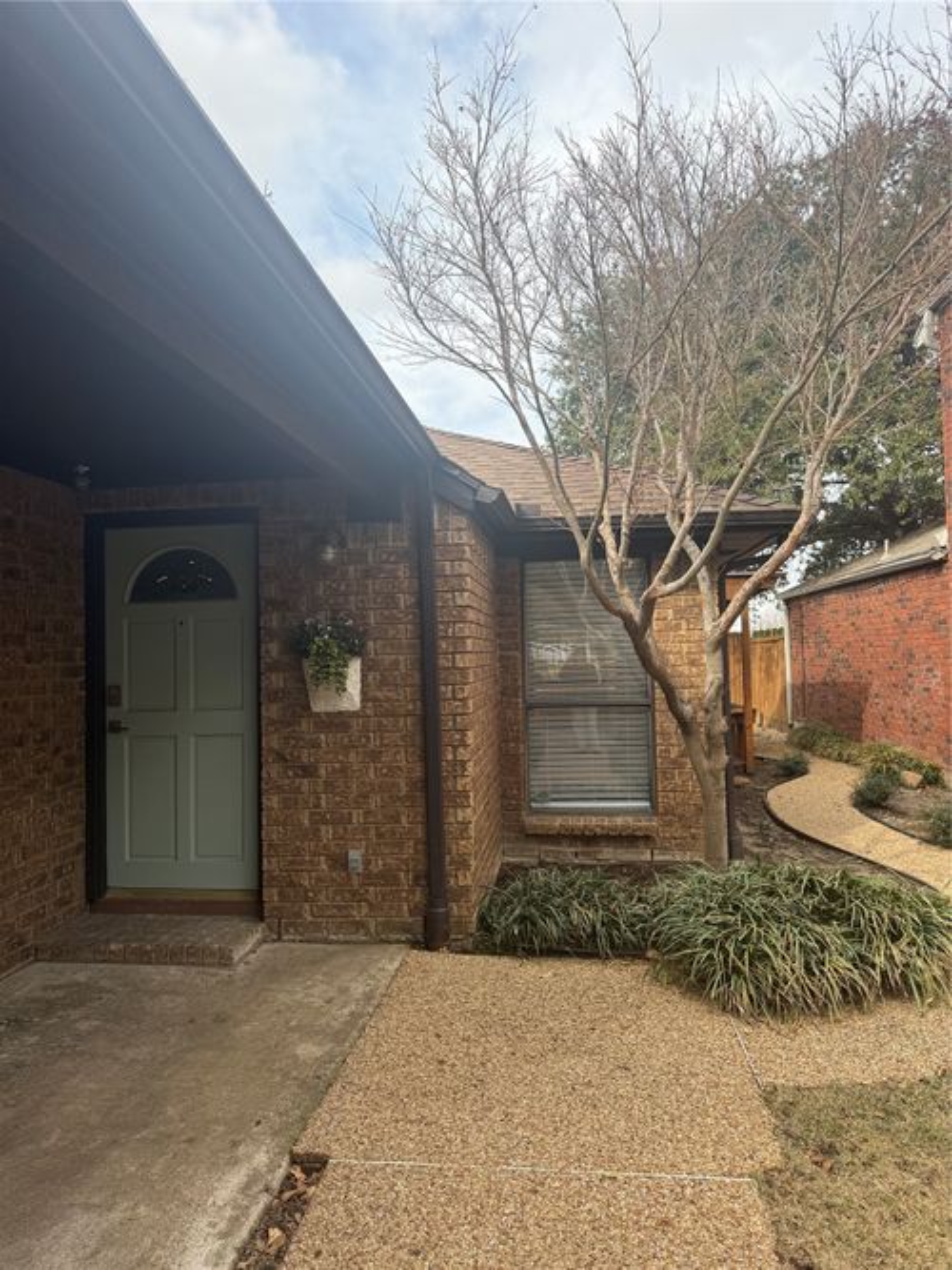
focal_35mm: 24
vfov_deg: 71.6
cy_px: 635
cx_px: 476
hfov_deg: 56.8
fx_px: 880
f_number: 1.78
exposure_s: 1/1106
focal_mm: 6.76
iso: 100
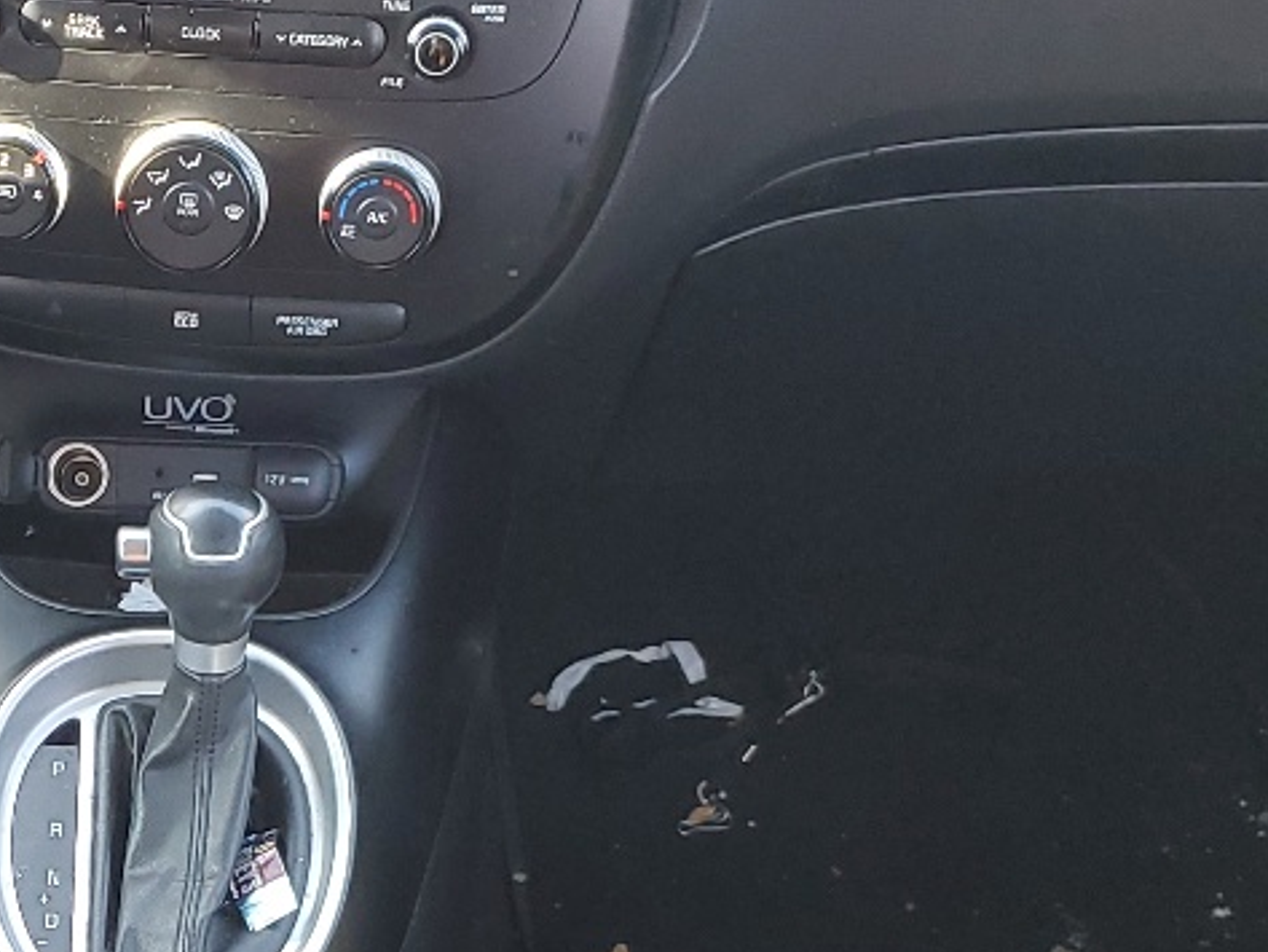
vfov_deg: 16.4
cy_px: 987
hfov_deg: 21.7
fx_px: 3224
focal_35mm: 88
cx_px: 115
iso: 69
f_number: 1.5
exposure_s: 1/60.2
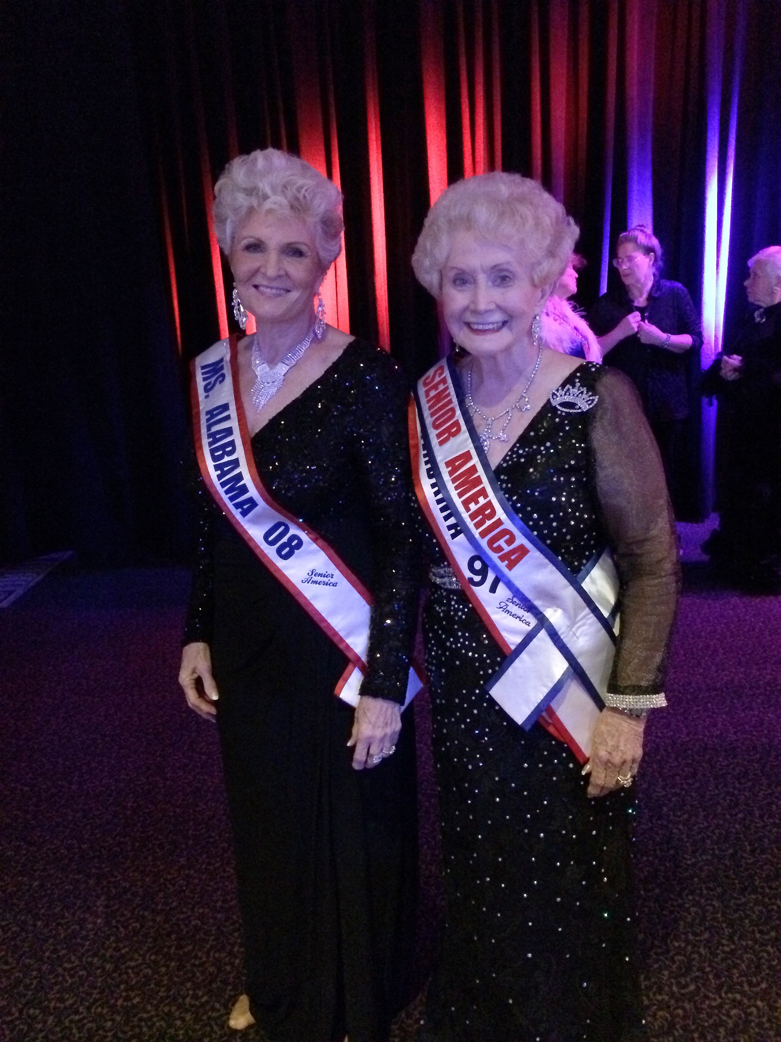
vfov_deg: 60.0
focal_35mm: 30
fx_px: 902
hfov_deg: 46.8
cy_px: 521
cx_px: 390
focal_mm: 4.12
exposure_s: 1/15
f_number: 2.2
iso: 1600
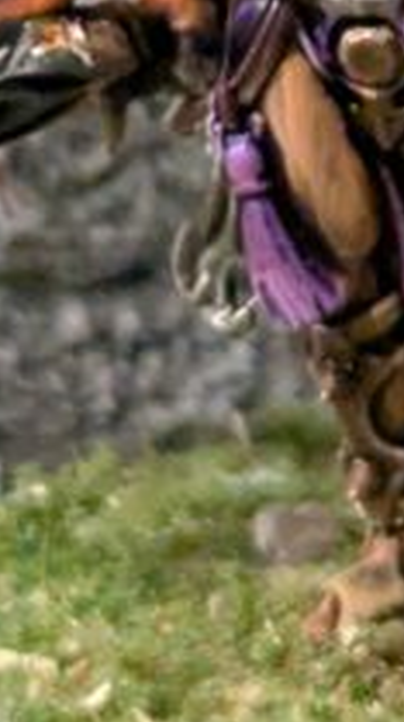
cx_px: 211
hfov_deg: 4.7
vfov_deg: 8.4
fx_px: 4912
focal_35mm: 257
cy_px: -29
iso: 1482
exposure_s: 1/33.3
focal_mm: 6.81
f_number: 1.85
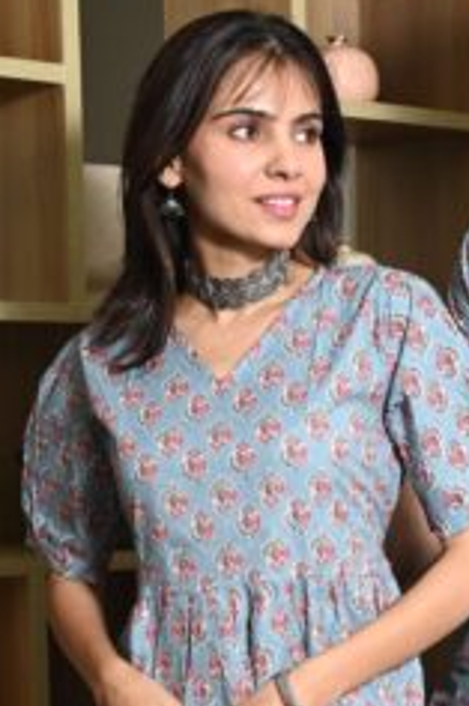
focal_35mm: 106
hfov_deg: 12.7
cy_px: 736
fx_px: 2074
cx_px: 502
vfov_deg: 18.7
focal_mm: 37
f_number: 5
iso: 400
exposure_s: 1/160
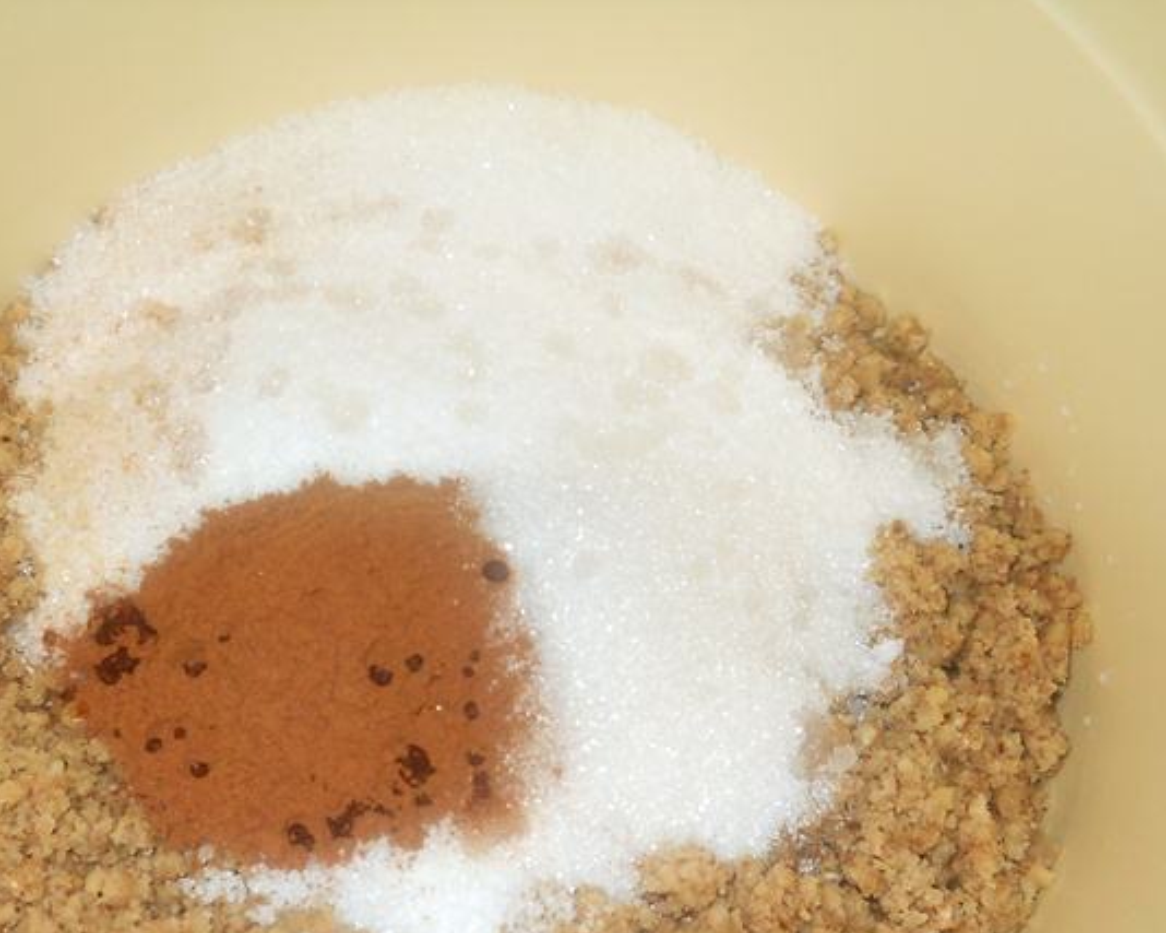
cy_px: 651
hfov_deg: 31.3
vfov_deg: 25.2
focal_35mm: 60
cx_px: 437
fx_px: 2070
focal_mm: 6.72
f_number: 3.1
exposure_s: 1/30
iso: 80
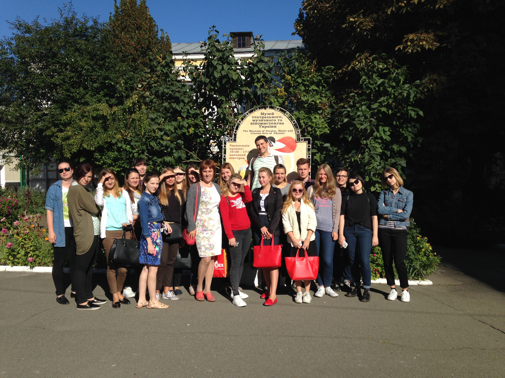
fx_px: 481
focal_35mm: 33
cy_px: 189
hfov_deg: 55.4
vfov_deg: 42.9
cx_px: 252
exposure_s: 1/2262
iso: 50
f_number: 2.4
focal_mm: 4.12
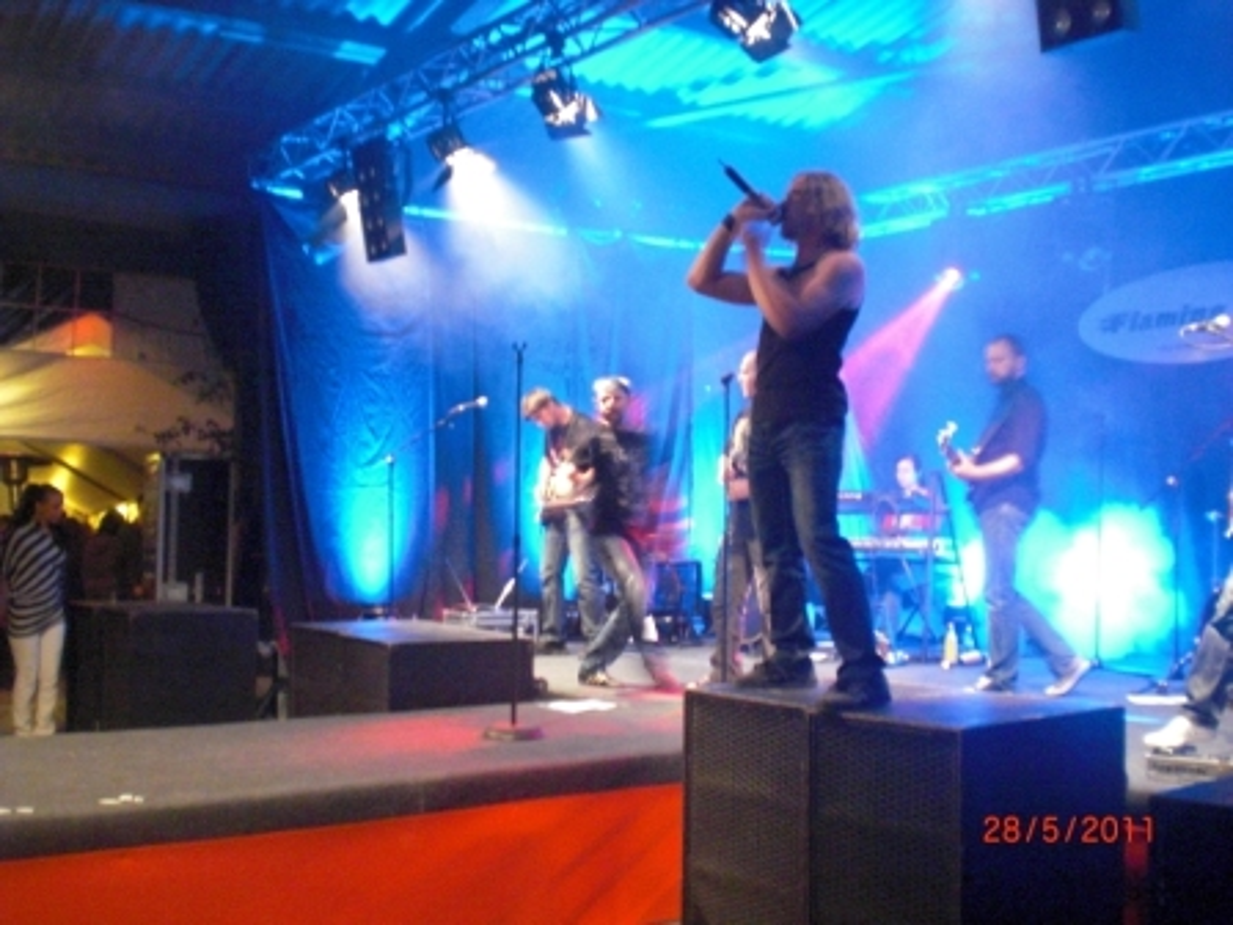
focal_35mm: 38
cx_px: 616
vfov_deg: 37.7
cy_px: 462
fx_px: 1354
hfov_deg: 49.0
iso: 800
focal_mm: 6.3
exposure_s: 1/8
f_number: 3.1
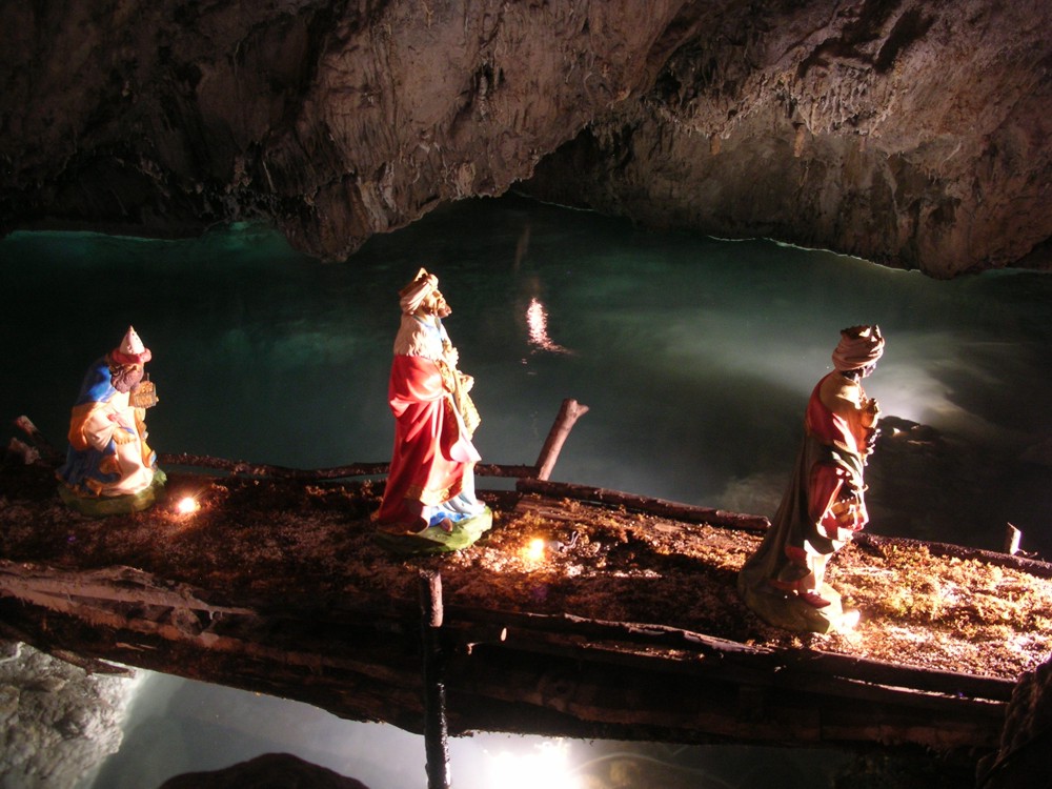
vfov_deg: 40.7
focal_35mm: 35
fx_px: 1064
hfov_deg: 52.6
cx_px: 526
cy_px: 394
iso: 100
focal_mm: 5.8
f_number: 3
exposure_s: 2
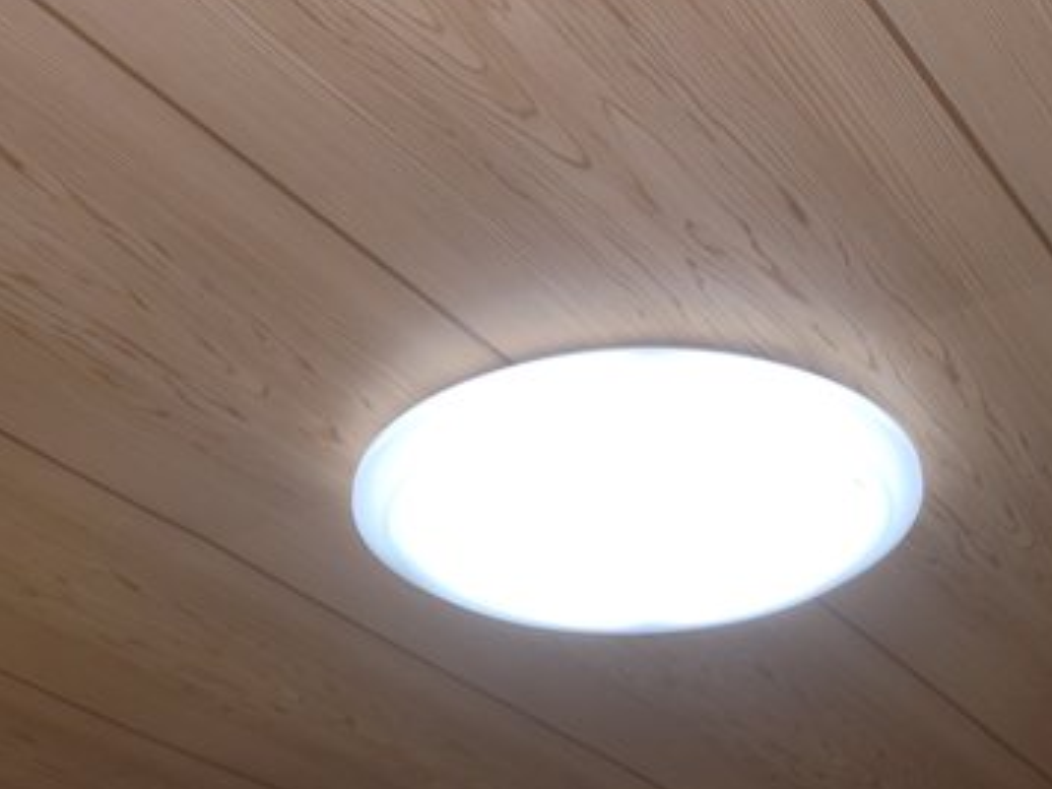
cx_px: 653
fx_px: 1915
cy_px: 431
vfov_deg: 23.3
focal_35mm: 63
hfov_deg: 30.6
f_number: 3.1
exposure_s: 1/100
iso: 64
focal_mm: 6.3
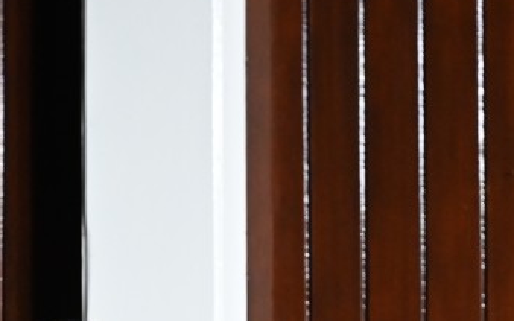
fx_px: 4789
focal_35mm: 342
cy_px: 677
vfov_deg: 3.8
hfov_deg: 6.1
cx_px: 135
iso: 2800
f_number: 4
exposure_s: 1/125
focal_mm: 70
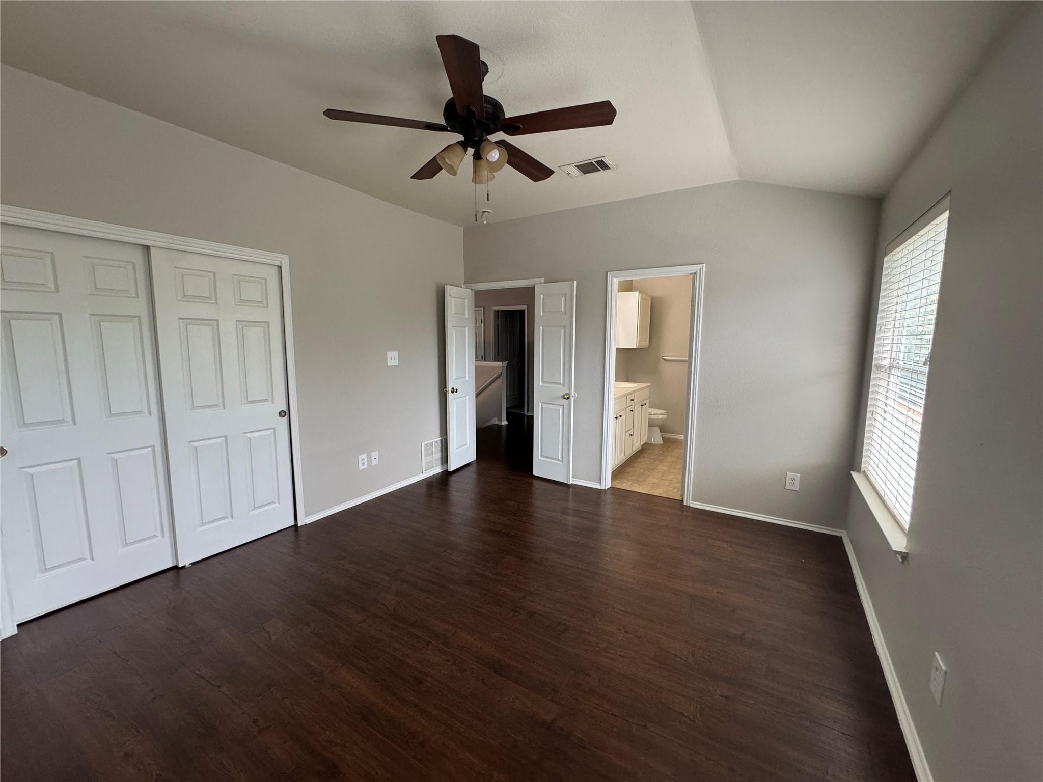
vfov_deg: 85.7
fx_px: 422
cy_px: 391
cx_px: 522
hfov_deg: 102.1
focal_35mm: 14
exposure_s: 1/60
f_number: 2.2
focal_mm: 2.22
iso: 250
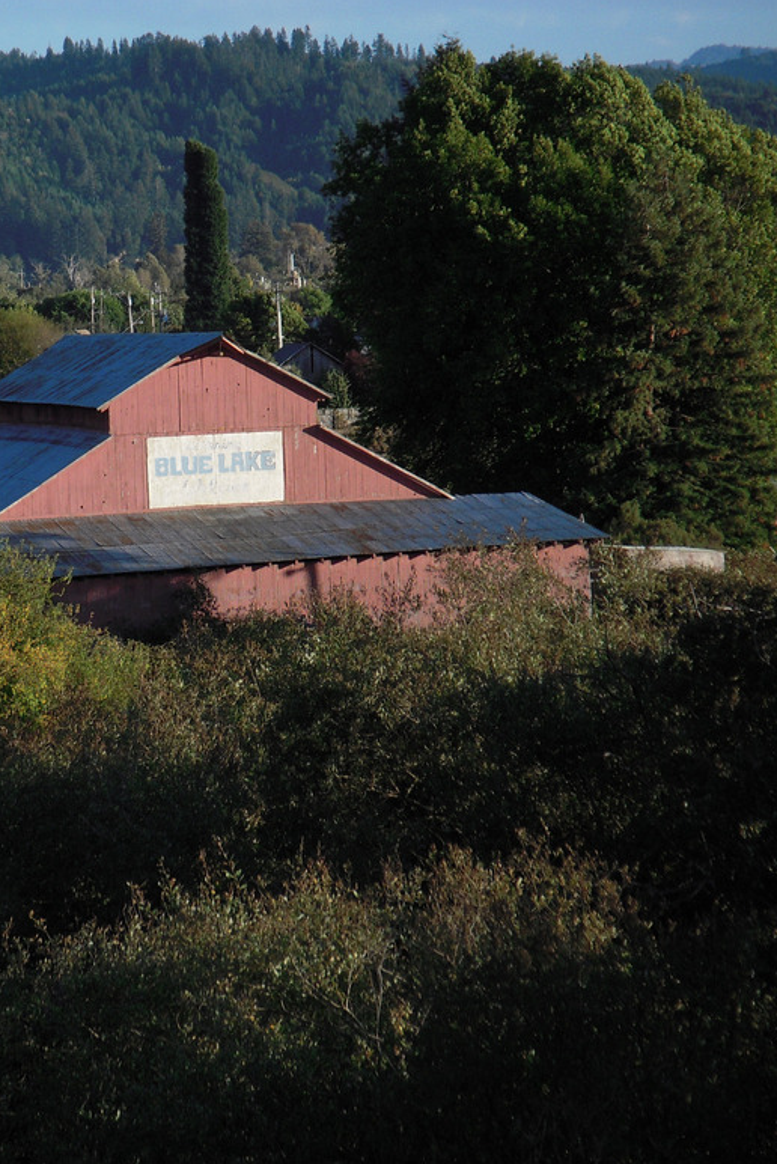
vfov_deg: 12.9
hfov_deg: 8.6
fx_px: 5143
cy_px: 584
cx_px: 69
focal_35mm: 159
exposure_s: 1/400
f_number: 4.2
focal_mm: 18.9
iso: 100
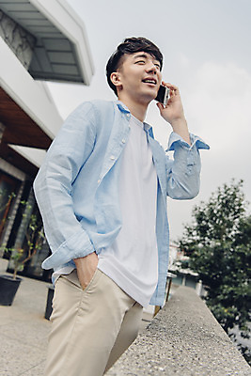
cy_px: 188
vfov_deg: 60.3
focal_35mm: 31
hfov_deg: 42.4
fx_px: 324
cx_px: 126
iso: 400
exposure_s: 1/5000
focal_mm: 31
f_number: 3.5
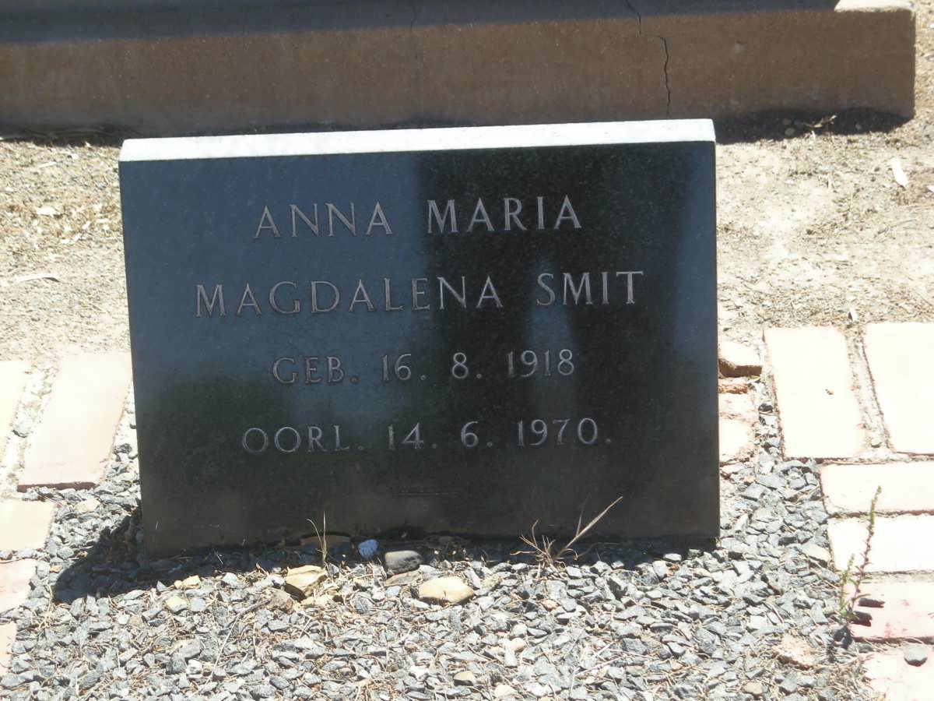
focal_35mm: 105
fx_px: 2833
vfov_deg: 14.1
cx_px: 467
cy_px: 350
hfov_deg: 18.7
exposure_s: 1/133
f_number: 4.7
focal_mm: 17.1
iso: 50
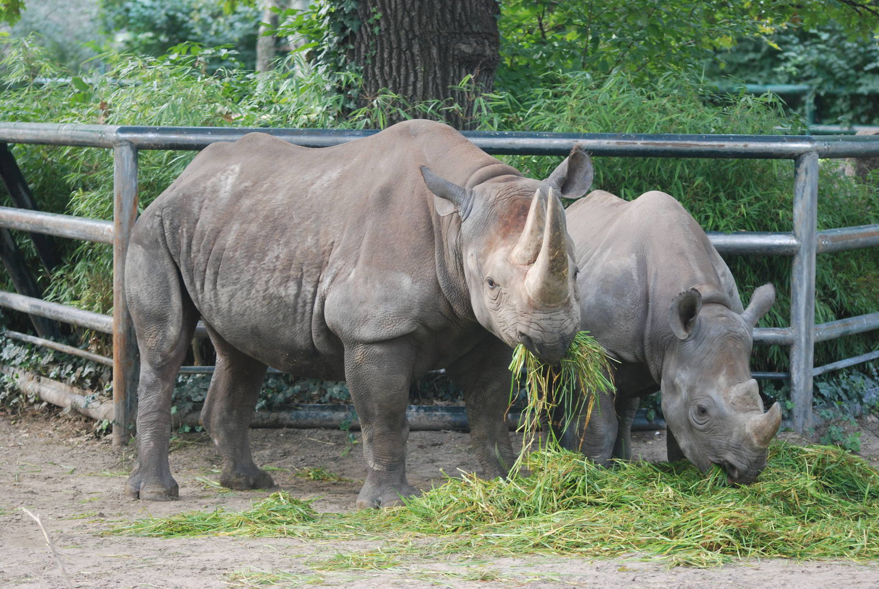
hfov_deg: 15.9
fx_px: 3153
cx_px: 440
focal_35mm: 129
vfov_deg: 10.7
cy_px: 294
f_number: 4
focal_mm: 86
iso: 400
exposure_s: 1/80
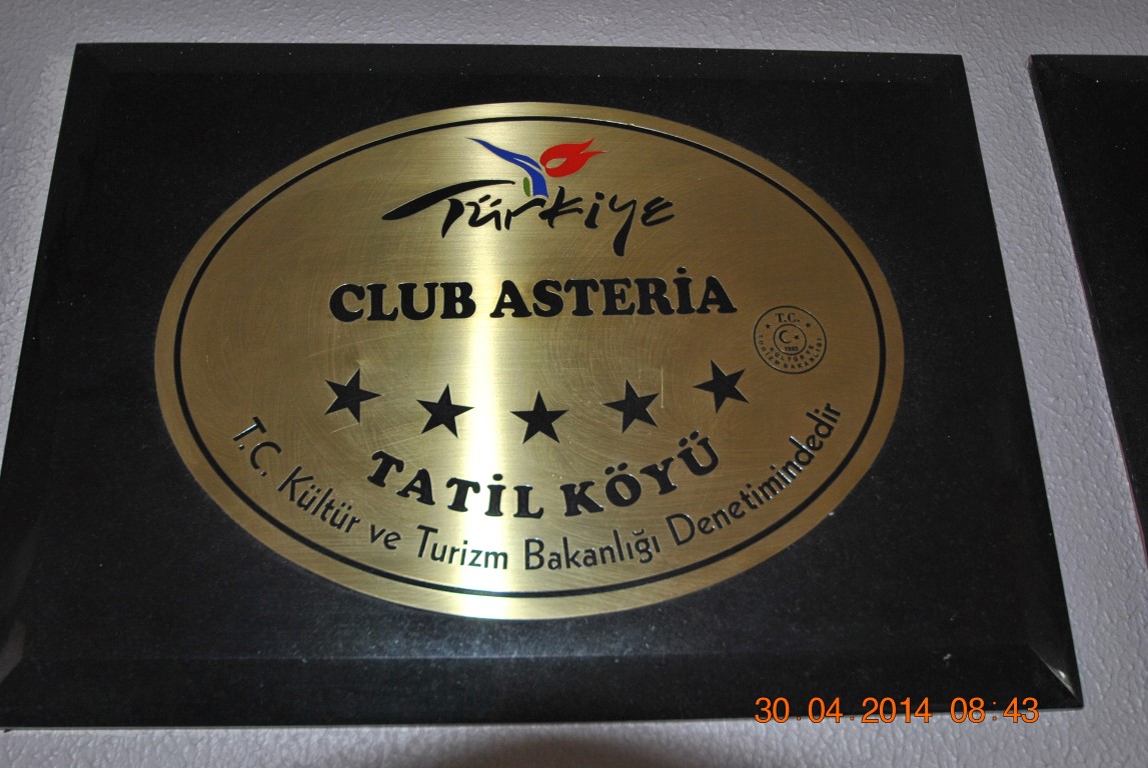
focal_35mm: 36
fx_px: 1149
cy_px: 384
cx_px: 574
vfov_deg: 37.0
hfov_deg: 53.1
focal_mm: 24
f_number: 4.5
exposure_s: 1/60
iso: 200
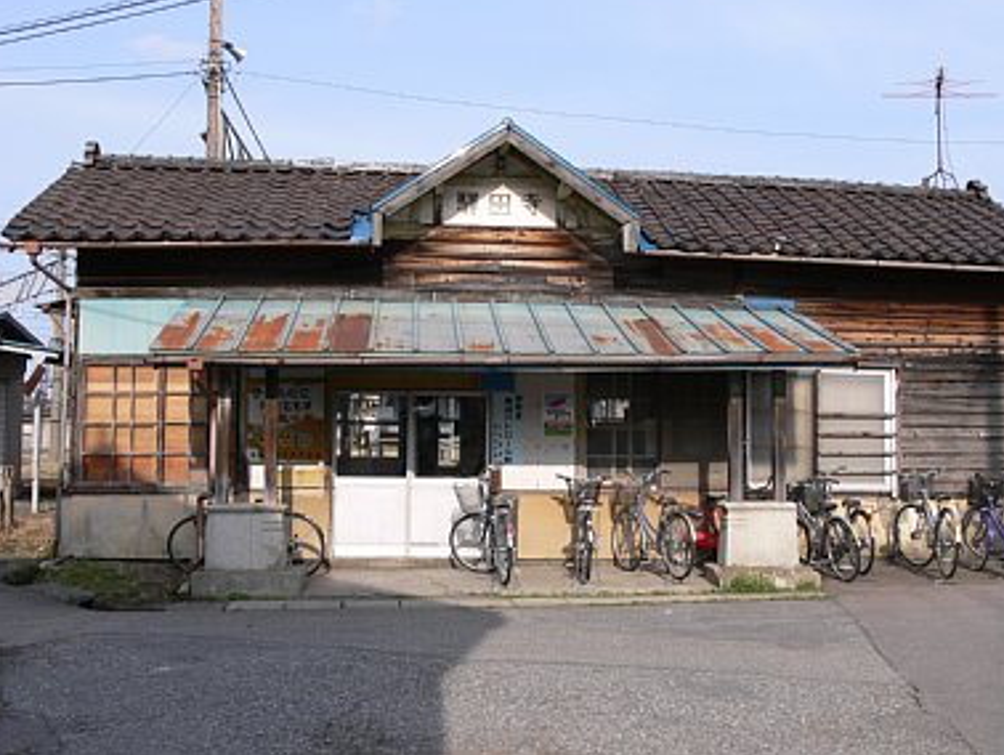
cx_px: 523
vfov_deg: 38.7
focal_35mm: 37
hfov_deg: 50.1
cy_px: 362
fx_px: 1074
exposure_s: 1/250
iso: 80
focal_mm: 7.4
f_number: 5.6
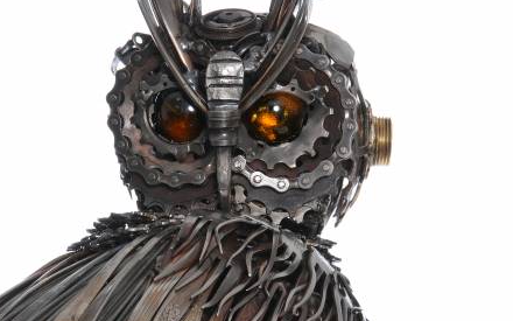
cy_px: 135
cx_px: 241
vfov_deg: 6.0
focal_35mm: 219
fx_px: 3058
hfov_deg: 9.6
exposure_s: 1/125
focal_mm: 105
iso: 200
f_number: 11
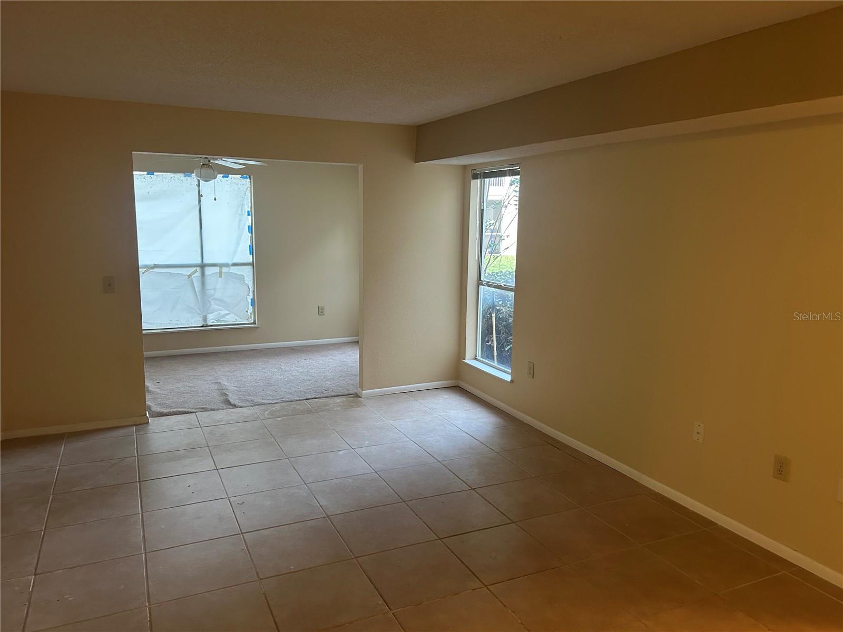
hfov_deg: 67.3
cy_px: 316
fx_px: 633
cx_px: 422
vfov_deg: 53.1
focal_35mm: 26
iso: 250
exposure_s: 1/60
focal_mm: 5.7
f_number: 1.5
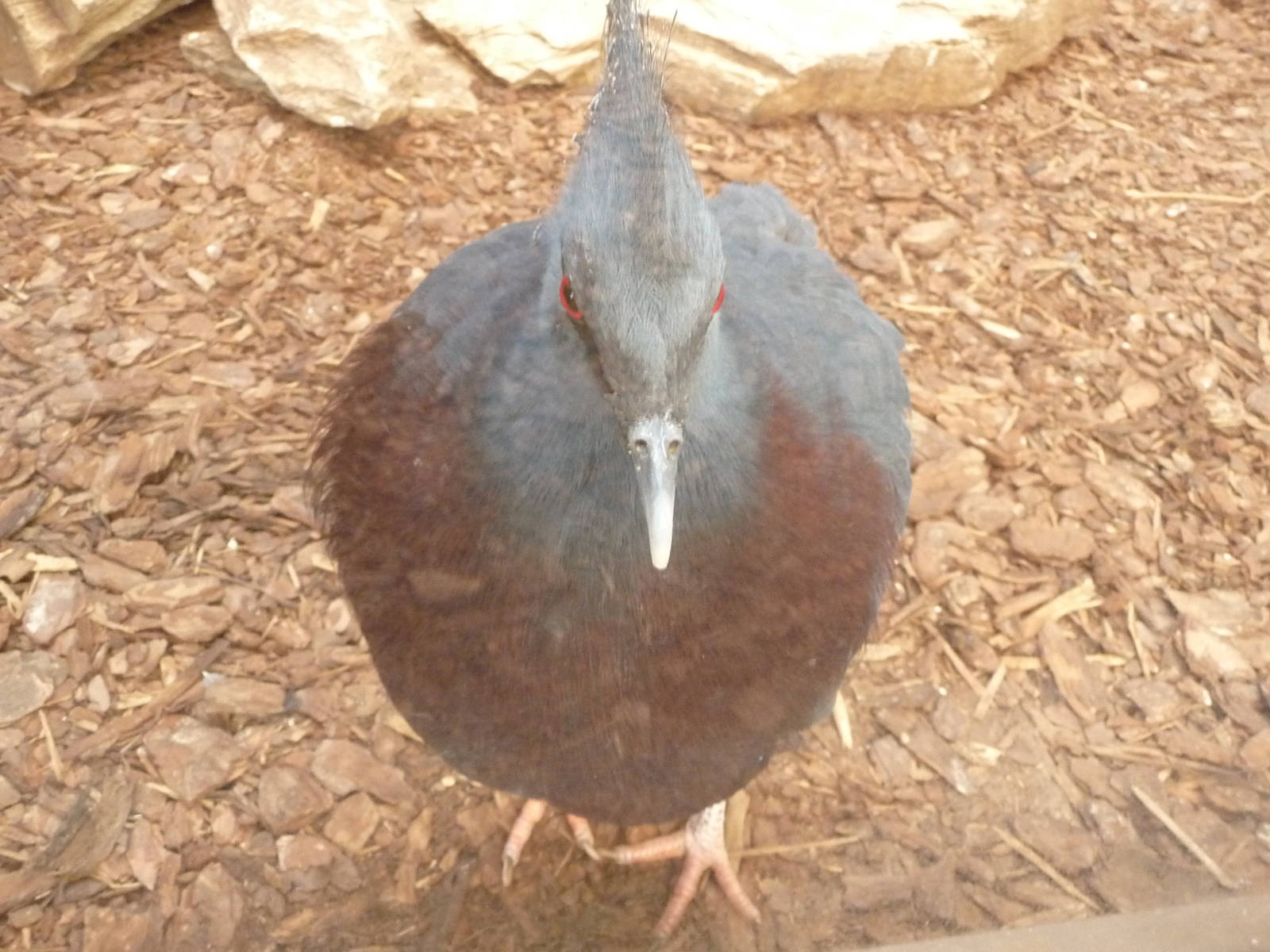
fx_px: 1137
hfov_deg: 58.4
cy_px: 476
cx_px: 635
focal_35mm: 31
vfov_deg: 45.4
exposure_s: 1/8
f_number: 3.3
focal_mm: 4.7
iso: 400
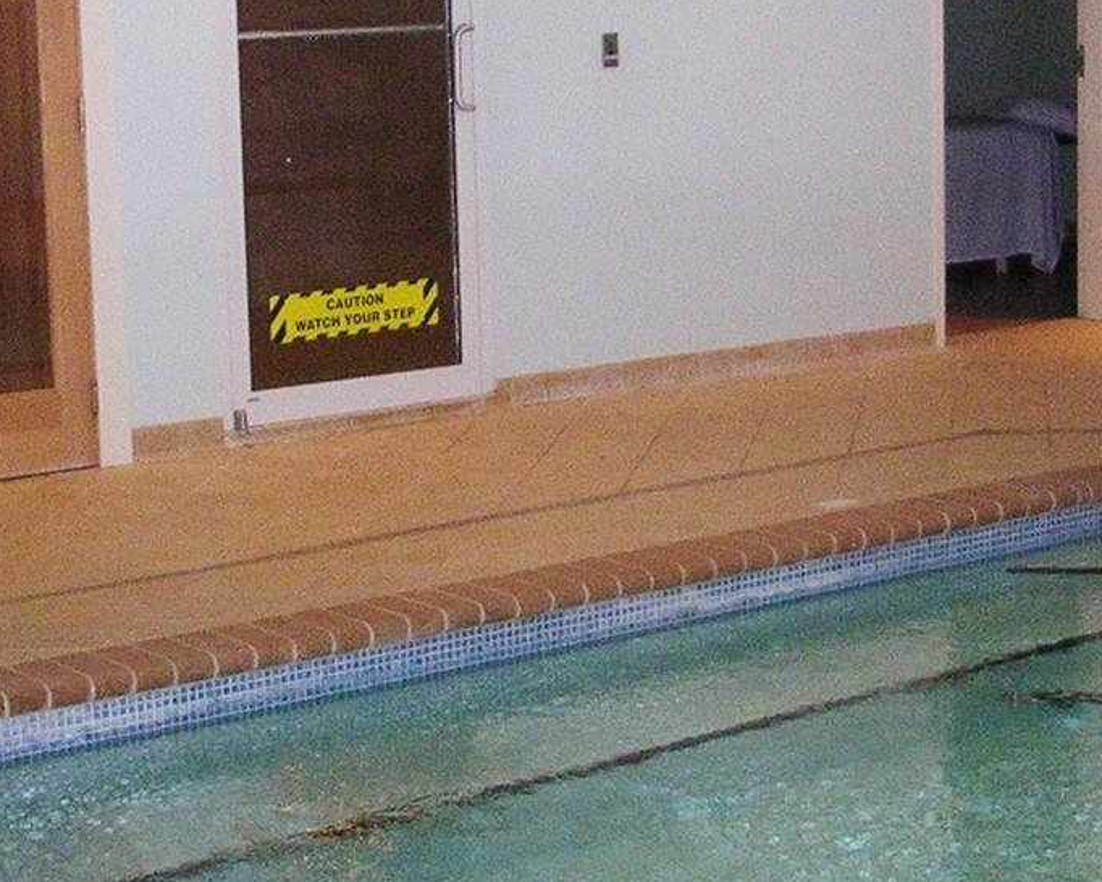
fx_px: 2838
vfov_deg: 17.6
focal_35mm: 87
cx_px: 641
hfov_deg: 22.0
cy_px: 315
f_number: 2.8
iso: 133
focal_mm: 5.8
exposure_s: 1/60.1
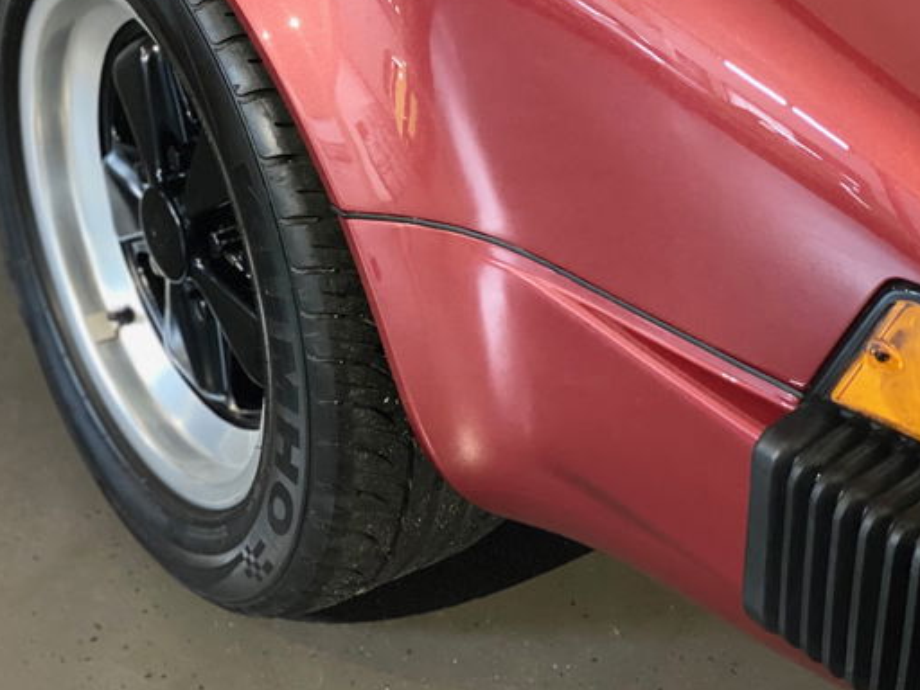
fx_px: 2073
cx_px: 449
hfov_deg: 25.0
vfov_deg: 18.8
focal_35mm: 78
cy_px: 189
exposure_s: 1/15
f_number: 2
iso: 500
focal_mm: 6
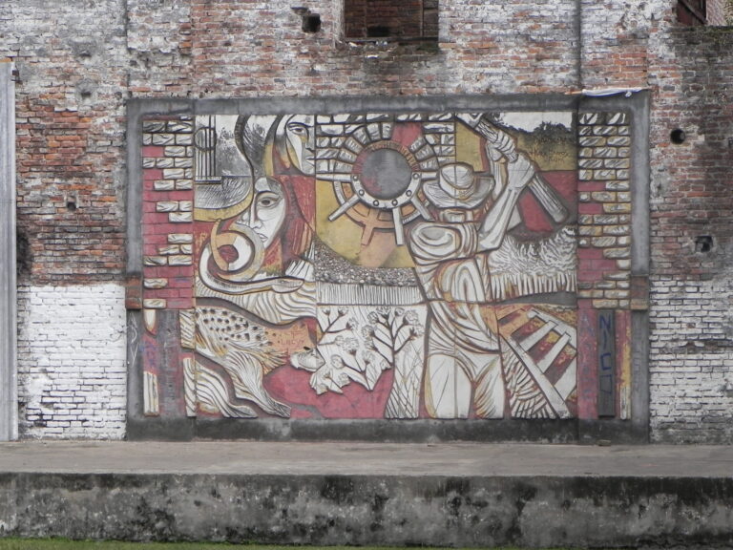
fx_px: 3430
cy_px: 275
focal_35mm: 162
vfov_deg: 9.2
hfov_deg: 12.2
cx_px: 366
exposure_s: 1/307
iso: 160
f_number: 6.3
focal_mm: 28.8
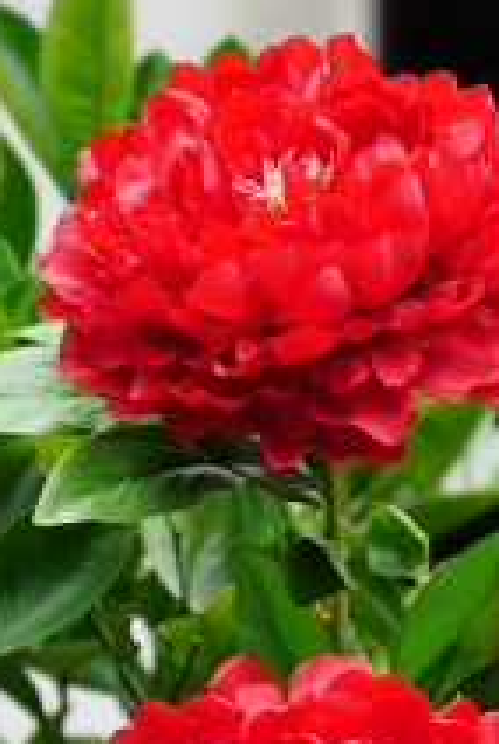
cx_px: 392
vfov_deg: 6.1
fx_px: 7025
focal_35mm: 339
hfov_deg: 4.1
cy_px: 618
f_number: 5.6
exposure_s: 1/200
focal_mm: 120
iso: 250
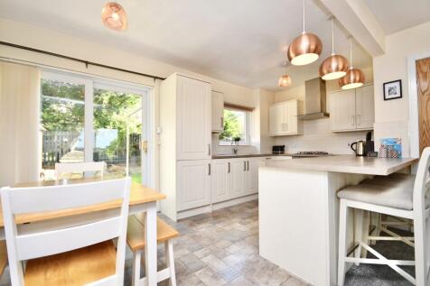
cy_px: 143
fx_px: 179
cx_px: 215
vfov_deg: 77.3
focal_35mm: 15
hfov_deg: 100.4
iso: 200
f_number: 4.5
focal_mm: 10
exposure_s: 1/80
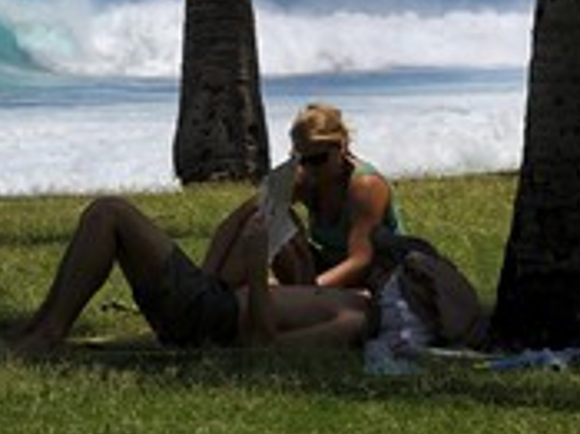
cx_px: 504
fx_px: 5224
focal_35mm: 312
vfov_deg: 4.8
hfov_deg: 6.3
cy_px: -10
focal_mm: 135
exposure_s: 1/400
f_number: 11
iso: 200
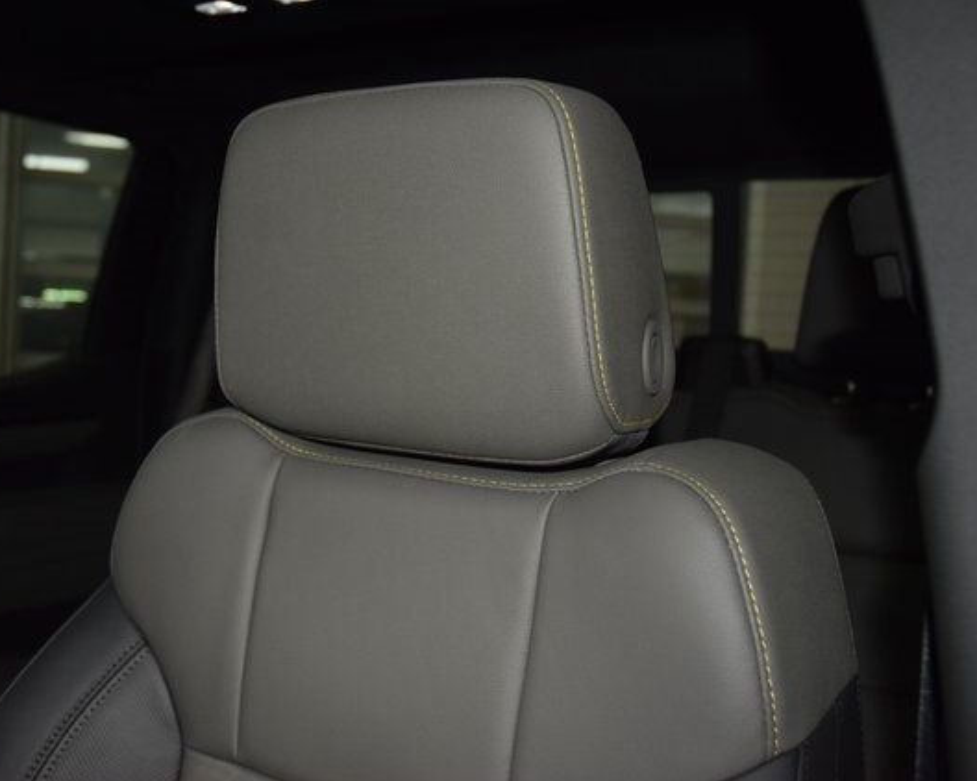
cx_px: 416
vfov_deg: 36.5
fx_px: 1185
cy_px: 393
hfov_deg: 44.7
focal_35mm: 41
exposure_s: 1/125
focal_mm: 24
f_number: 3.8
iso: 1400
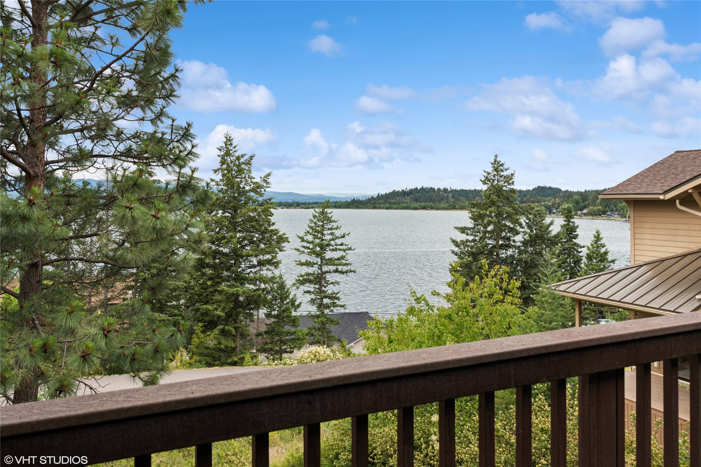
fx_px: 584
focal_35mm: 30
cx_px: 350
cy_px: 234
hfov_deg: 61.9
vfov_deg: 43.6
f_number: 6.3
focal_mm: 20
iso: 100
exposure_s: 1/400
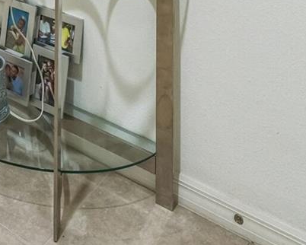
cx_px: -24
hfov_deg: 29.7
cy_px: -151
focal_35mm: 57
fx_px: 521
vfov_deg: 21.1
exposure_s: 1/40
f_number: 5.6
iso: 1000
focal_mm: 15.4
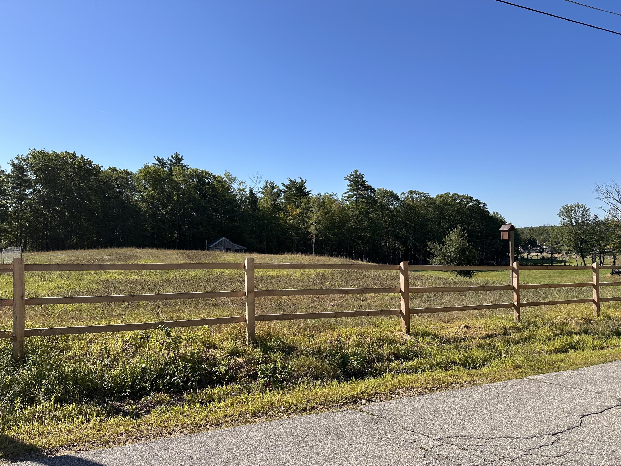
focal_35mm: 24
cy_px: 233
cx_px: 310
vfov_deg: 56.8
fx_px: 431
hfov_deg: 71.6
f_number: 1.78
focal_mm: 6.86
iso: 80
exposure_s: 1/4184
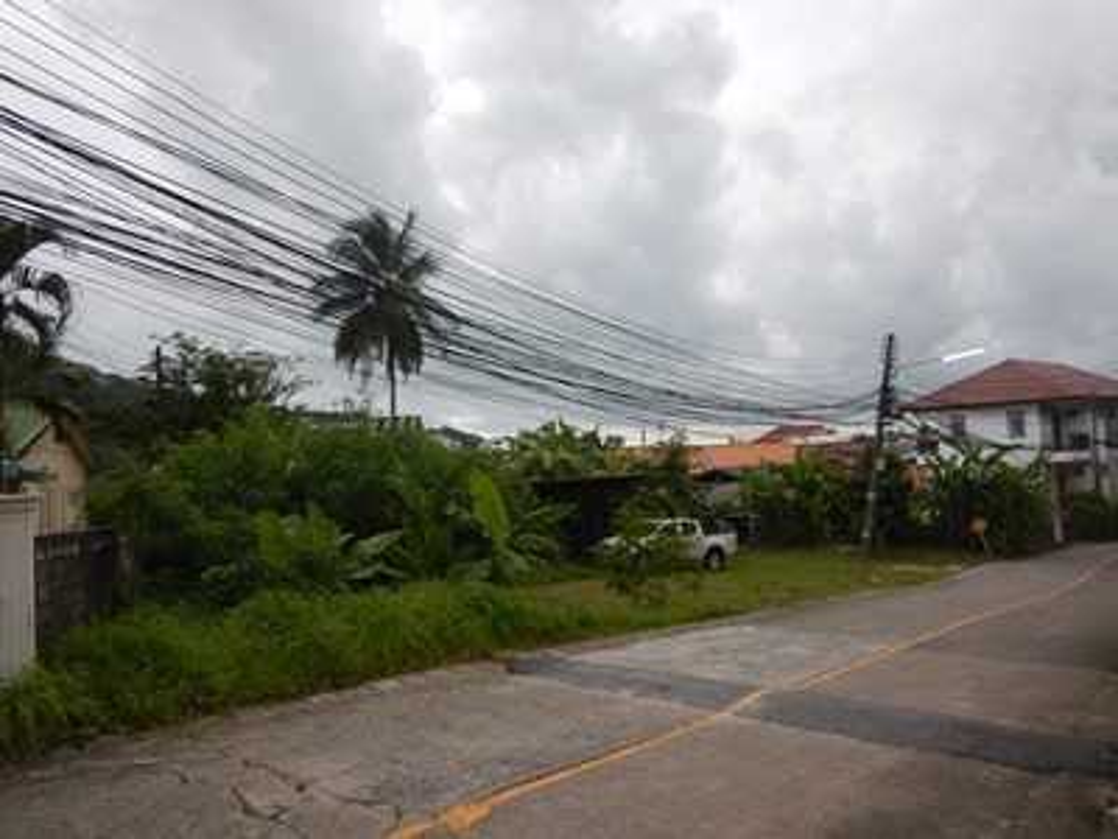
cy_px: 420
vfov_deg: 56.8
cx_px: 559
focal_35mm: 24
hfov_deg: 71.6
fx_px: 775
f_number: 2.8
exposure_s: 1/200
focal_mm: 4.3
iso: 125
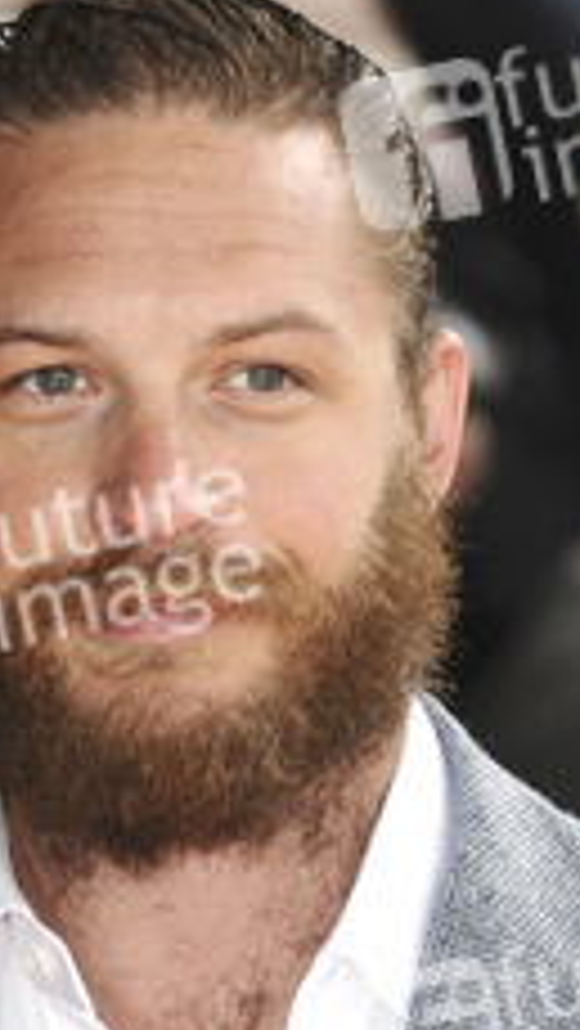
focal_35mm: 274
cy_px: 801
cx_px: 164
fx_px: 7483
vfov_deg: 7.9
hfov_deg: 4.4
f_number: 4.5
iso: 200
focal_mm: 100
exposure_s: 1/250
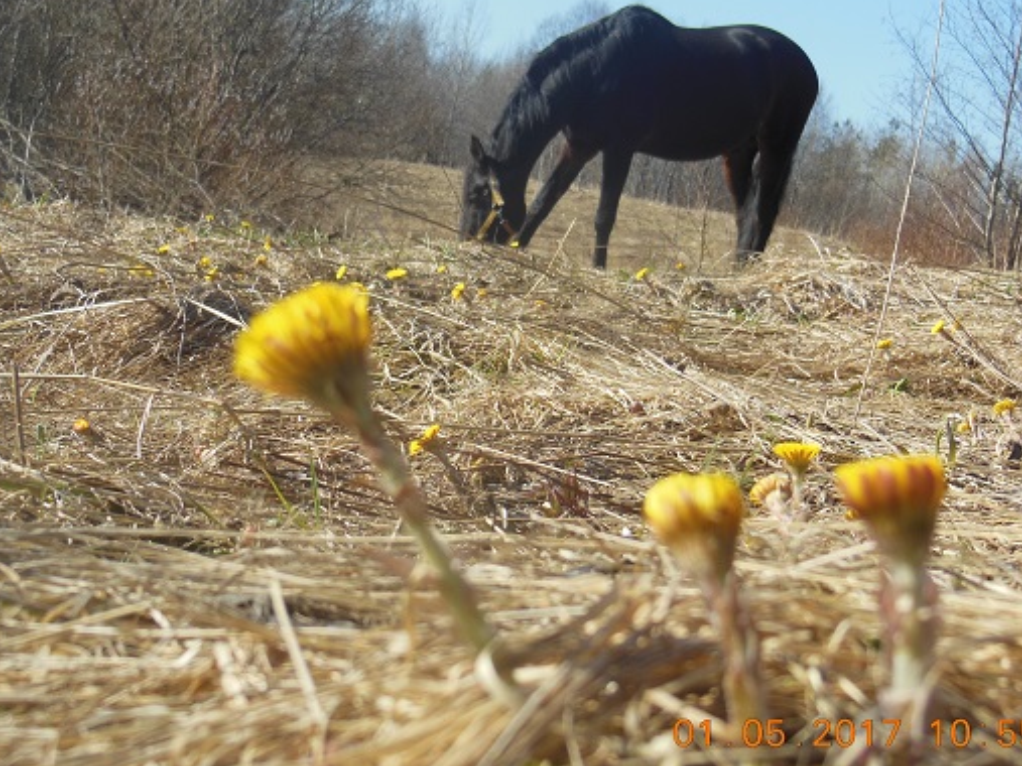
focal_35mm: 71
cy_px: 367
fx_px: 2096
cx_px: 484
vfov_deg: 20.7
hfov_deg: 27.4
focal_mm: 10.7
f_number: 5
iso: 125
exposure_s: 1/400
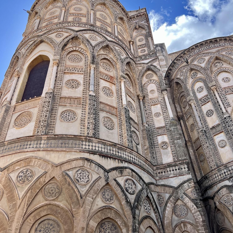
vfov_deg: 52.5
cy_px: 107
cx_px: 116
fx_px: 236
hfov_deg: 52.5
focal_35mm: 31
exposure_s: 1/1808
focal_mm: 5.7
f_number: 1.5
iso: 50
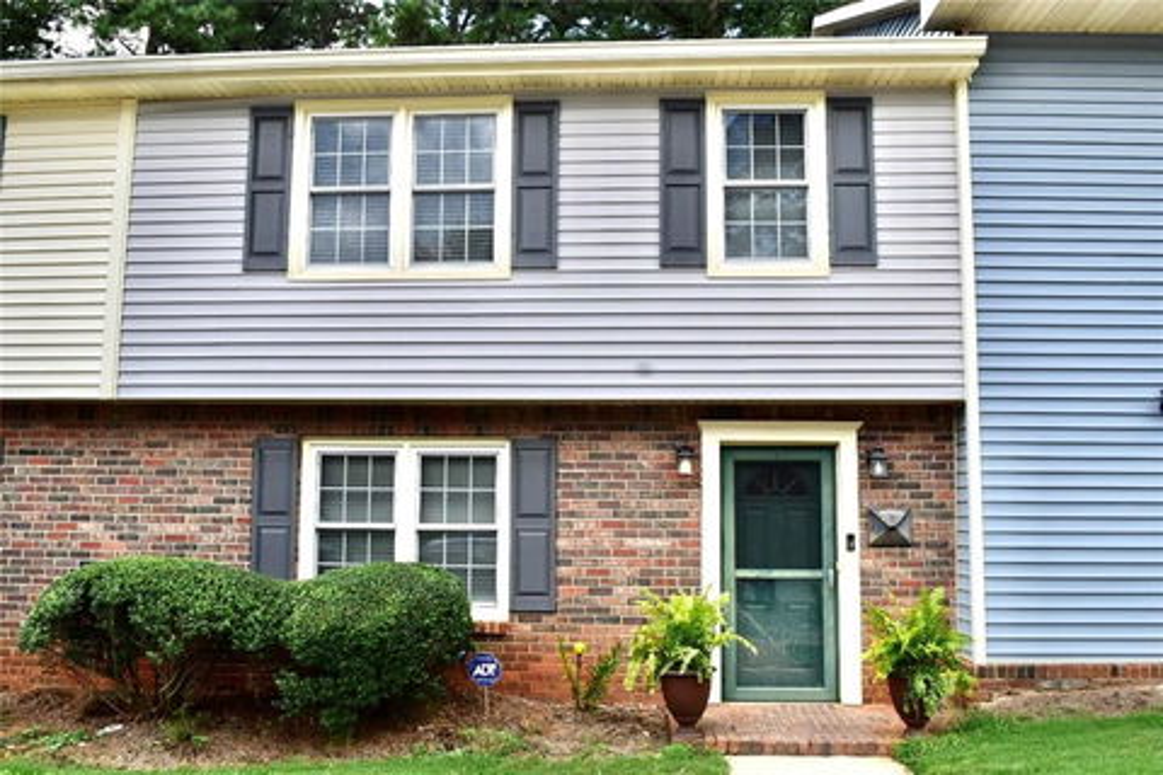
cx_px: 582
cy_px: 388
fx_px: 1066
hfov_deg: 57.2
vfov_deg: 40.0
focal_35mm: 33
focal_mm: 22
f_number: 10
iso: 400
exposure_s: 1/320
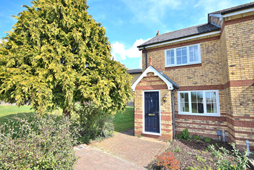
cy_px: 85
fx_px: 138
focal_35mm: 20
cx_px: 127
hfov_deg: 85.4
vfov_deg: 63.2
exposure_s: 1/250
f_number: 8
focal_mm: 13
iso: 200
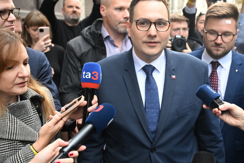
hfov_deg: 42.6
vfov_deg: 29.2
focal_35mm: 46
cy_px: 67
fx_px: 312
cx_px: 143
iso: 2000
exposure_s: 1/800
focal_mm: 35
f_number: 3.5
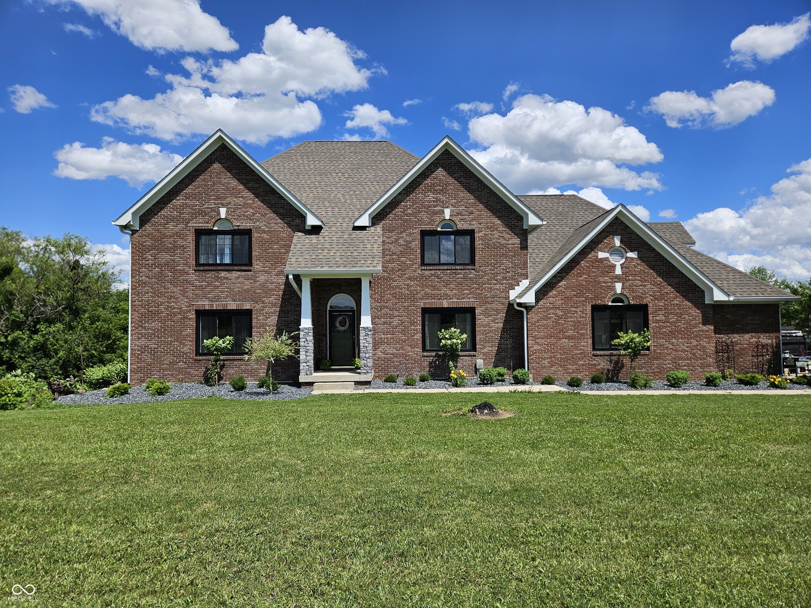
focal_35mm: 23
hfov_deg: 73.9
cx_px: 406
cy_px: 304
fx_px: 539
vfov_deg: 58.9
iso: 25
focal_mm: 5.4
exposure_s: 1/2866
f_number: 1.8
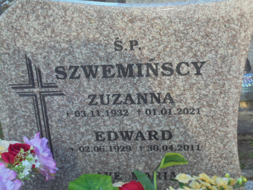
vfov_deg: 26.1
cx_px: 126
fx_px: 409
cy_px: 95
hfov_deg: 34.3
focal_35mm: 56
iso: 100
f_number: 5.2
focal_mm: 10.1
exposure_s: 1/60
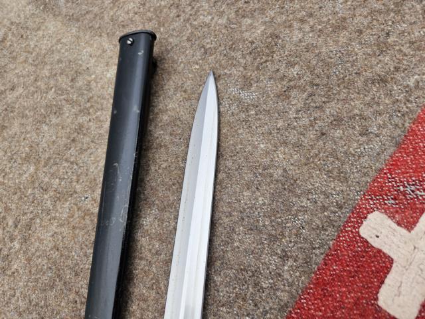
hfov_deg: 73.9
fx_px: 282
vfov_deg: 58.9
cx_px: 212
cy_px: 160
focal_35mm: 23
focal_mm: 5.4
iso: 25
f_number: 1.8
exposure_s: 1/307
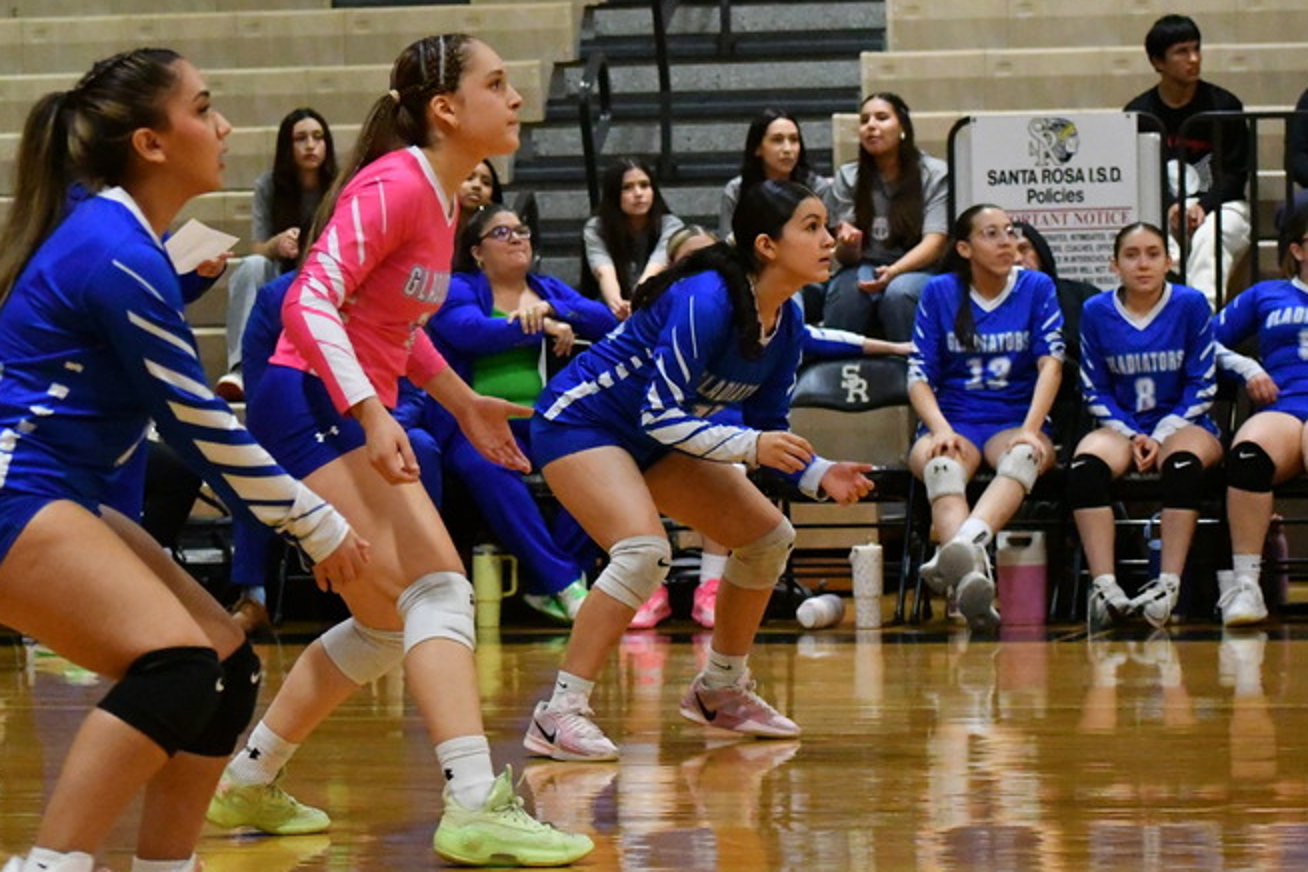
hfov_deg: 12.2
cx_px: 648
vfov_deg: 8.1
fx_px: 6140
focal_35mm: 169
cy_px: 417
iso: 12800
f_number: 4.8
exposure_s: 1/320
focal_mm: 72
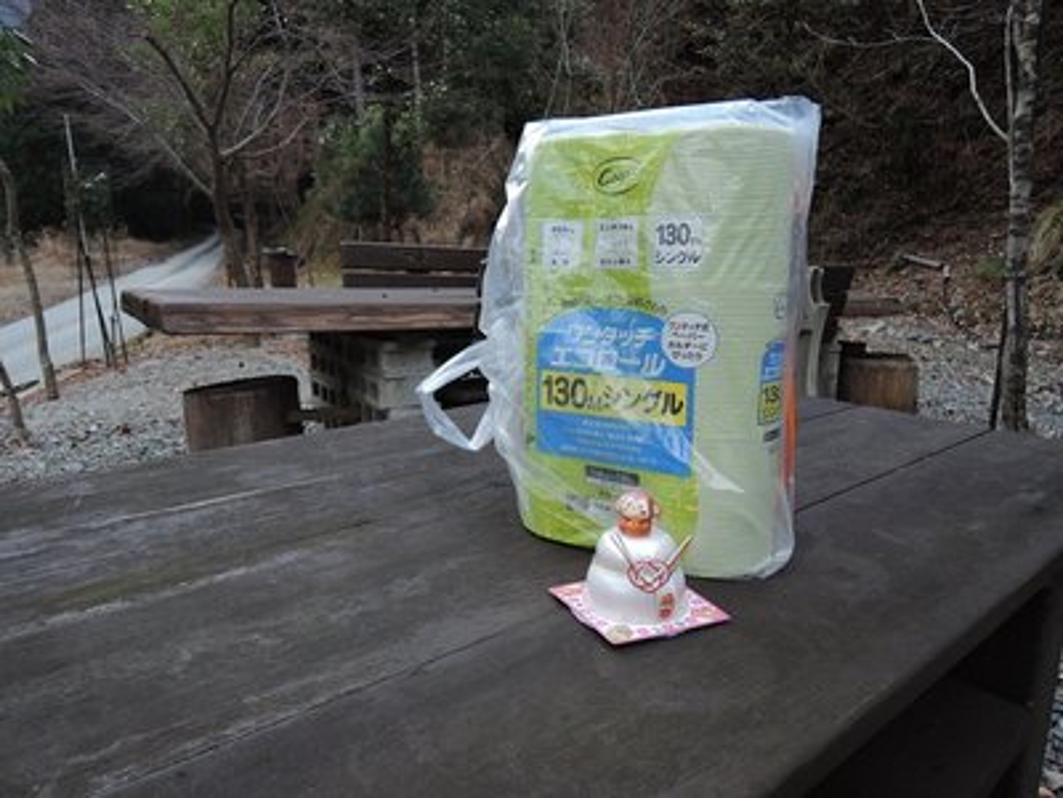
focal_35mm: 24
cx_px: 532
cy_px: 399
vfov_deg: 56.8
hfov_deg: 71.6
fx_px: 737
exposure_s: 1/320
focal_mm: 5.1
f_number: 2.8
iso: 400
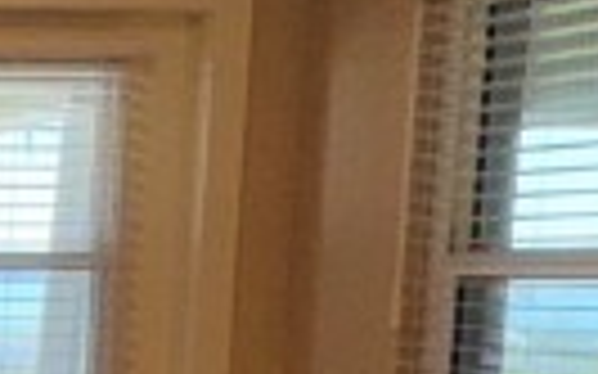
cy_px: 491
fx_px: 1857
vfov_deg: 11.2
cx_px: -755
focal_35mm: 114
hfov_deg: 13.9
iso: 40
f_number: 2.2
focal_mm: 2.22
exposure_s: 1/122
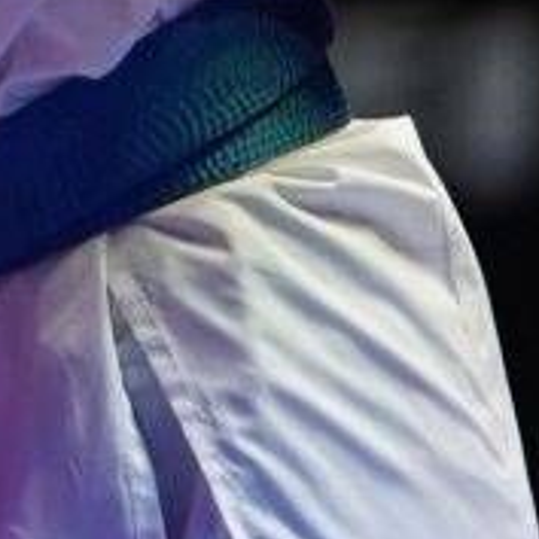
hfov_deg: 1.1
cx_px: -636
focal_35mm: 1608
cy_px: -597
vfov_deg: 1.1
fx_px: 28327
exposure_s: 1/1000
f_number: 2.8
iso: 2500
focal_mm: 186
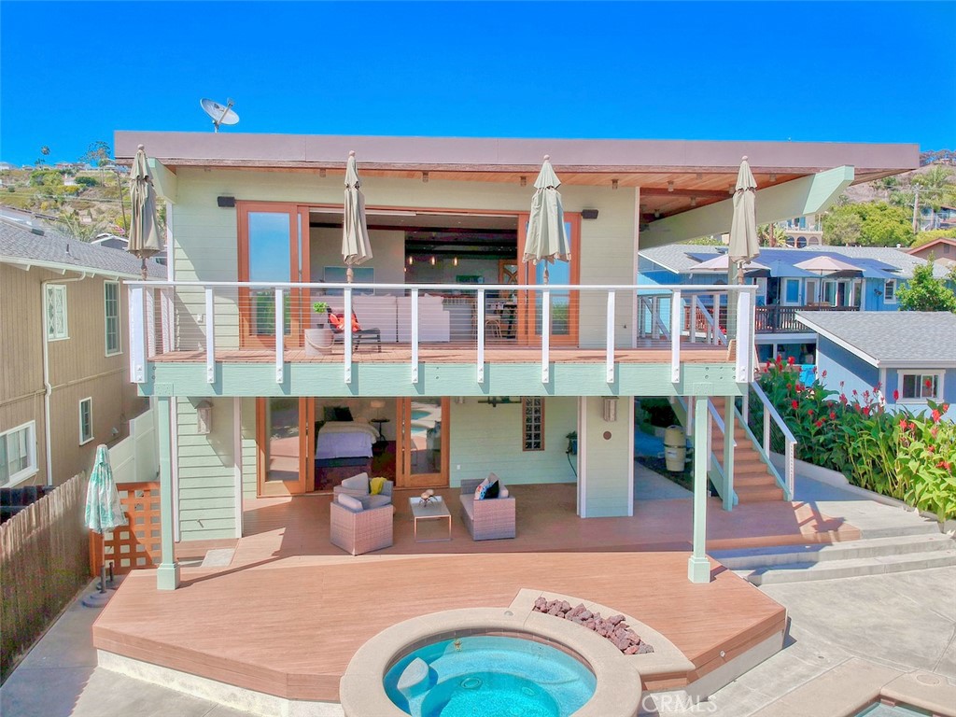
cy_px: 358
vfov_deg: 54.9
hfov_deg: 69.4
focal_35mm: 25
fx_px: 690
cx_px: 478
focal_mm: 4.49
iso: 100
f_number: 2.6
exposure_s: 1/1250
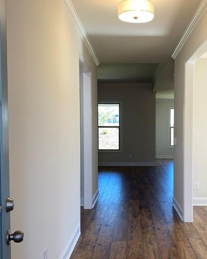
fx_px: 314
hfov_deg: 36.3
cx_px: 125
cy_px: 139
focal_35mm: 41
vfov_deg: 44.8
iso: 50
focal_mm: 4.25
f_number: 1.8
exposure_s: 1/120
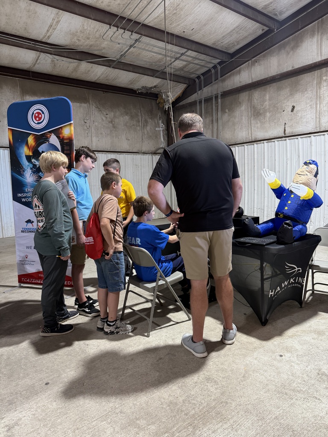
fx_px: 303
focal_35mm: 24
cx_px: 164
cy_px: 218
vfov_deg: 71.6
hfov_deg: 56.8
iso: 160
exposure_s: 1/60
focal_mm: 6.76
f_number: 1.78
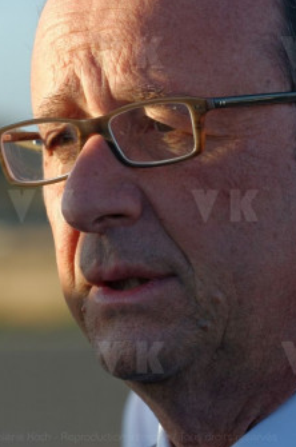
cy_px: 236
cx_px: 130
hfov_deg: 2.9
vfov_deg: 4.4
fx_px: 5819
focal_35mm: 470
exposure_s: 1/200
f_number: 8
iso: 250
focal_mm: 175
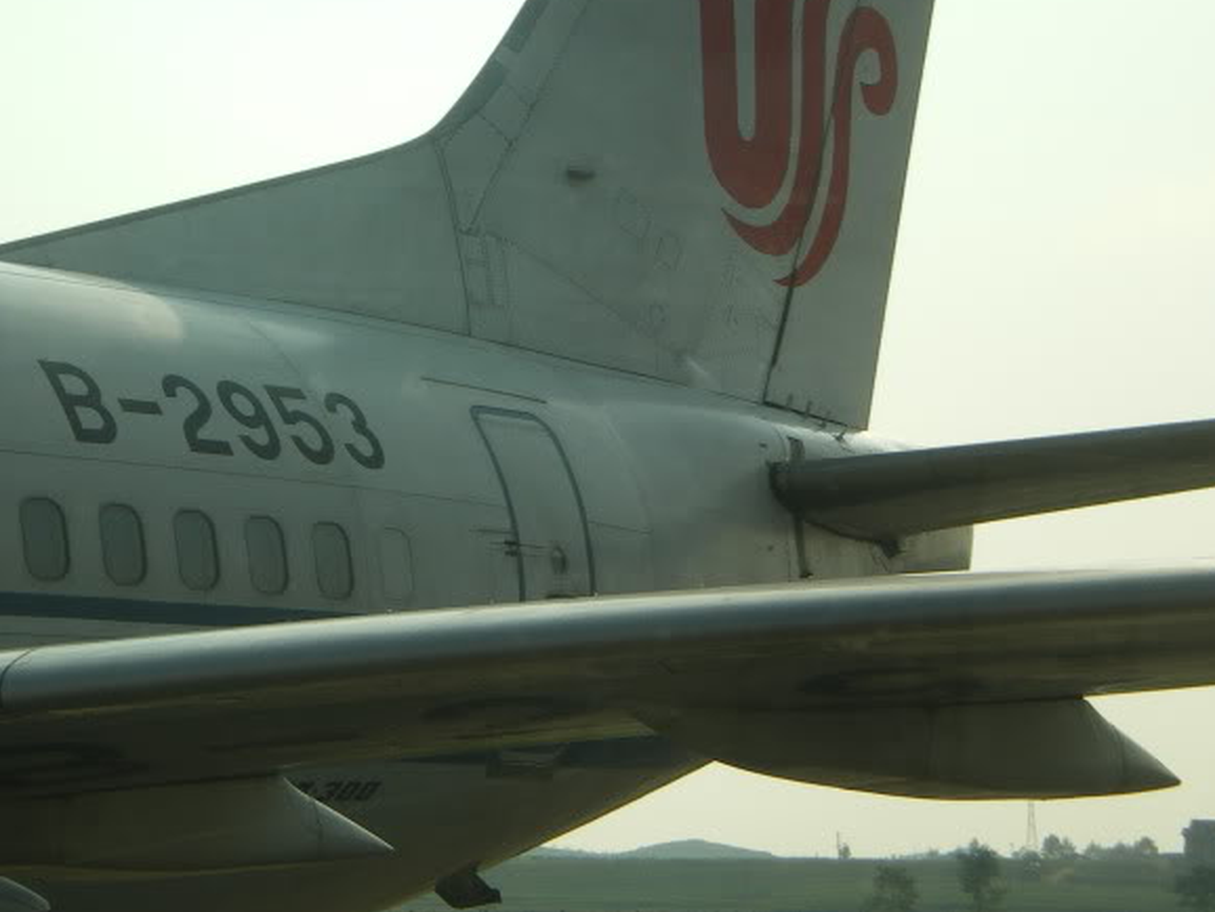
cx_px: 435
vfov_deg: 10.8
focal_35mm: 137
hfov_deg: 14.4
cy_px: 347
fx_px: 4811
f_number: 8
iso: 50
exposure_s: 1/320
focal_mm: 17.3
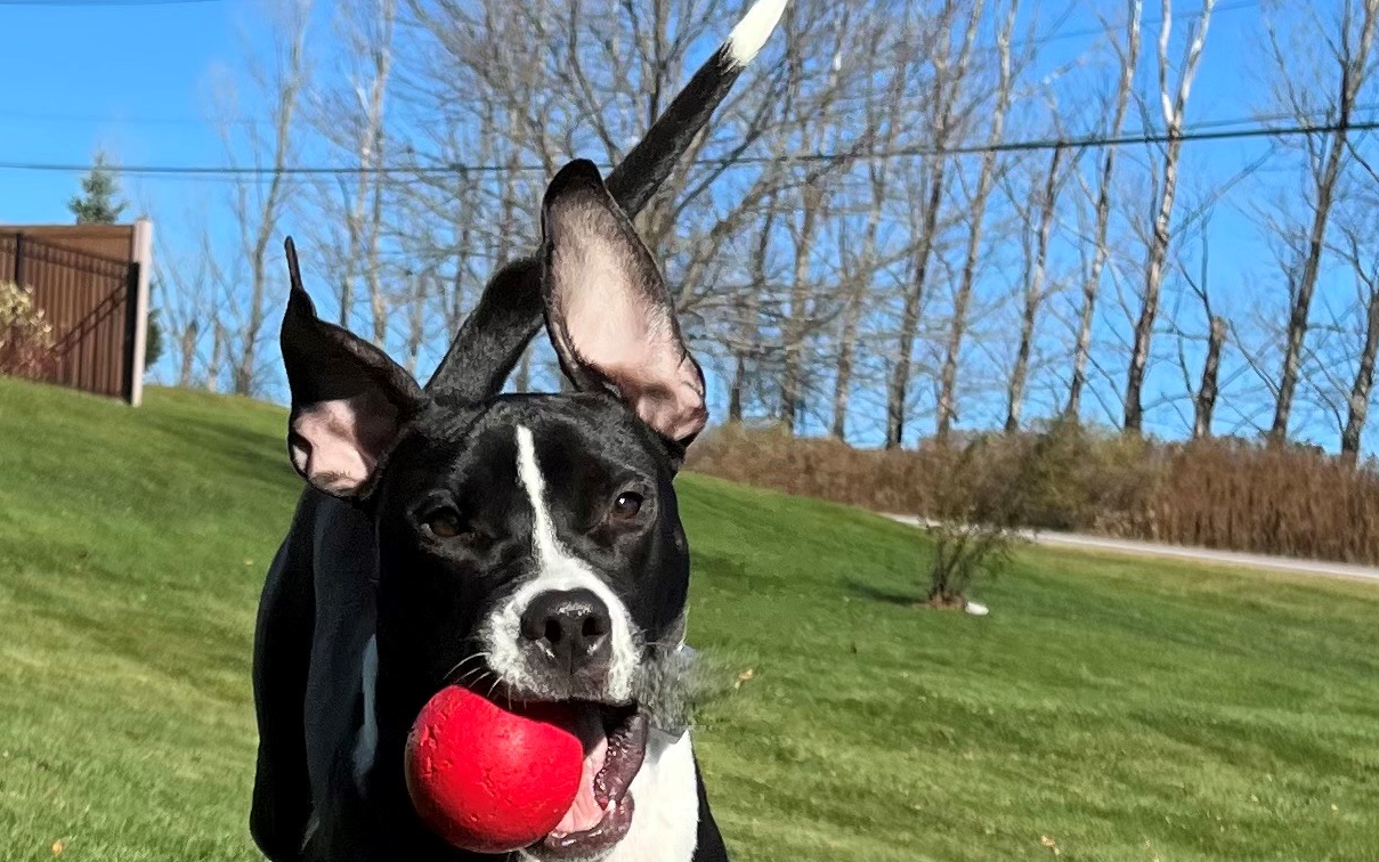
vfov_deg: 26.0
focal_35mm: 46
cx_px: 531
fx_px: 1729
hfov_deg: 43.2
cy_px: 928
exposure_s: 1/3356
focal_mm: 5.7
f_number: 1.5
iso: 50
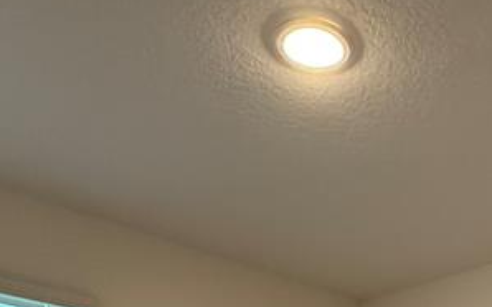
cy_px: 563
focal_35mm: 51
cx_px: 395
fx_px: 684
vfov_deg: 19.0
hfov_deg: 38.1
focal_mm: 2.22
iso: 250
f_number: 2.2
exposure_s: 1/120
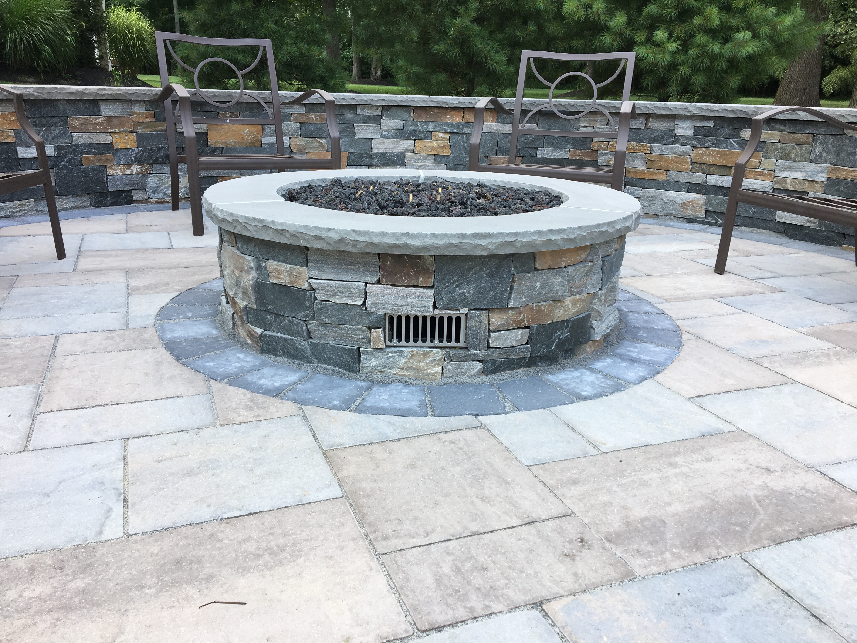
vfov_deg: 48.2
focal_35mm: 29
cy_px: 322
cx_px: 428
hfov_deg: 61.7
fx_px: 718
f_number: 2.2
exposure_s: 1/272
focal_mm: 4.15
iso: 25
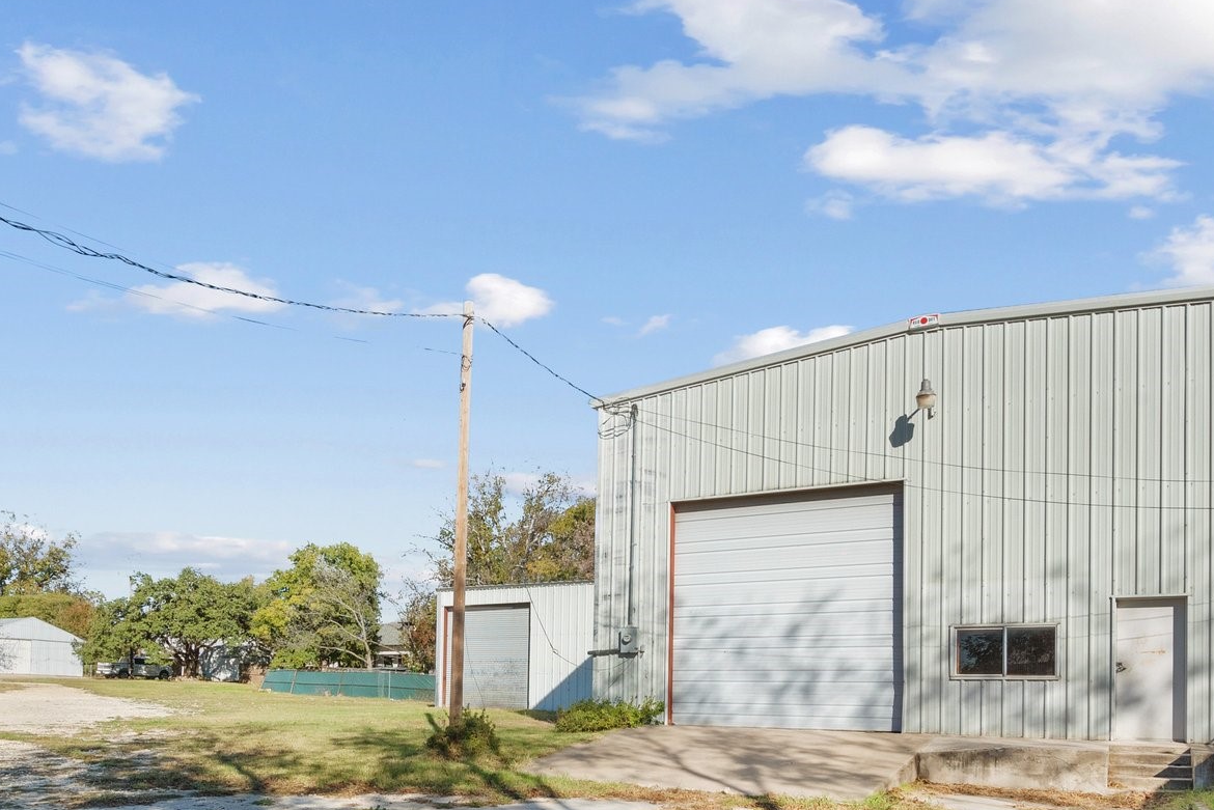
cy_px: 683
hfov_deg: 65.4
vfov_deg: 43.5
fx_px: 945
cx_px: 564
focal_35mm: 28
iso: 1600
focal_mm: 16
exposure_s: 1/2500
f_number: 11
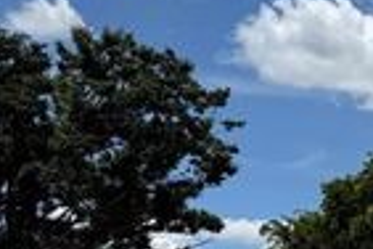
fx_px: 1088
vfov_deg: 12.4
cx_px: 783
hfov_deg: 15.1
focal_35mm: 105
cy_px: 377
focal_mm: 6.76
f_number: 1.78
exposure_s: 1/7353
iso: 80
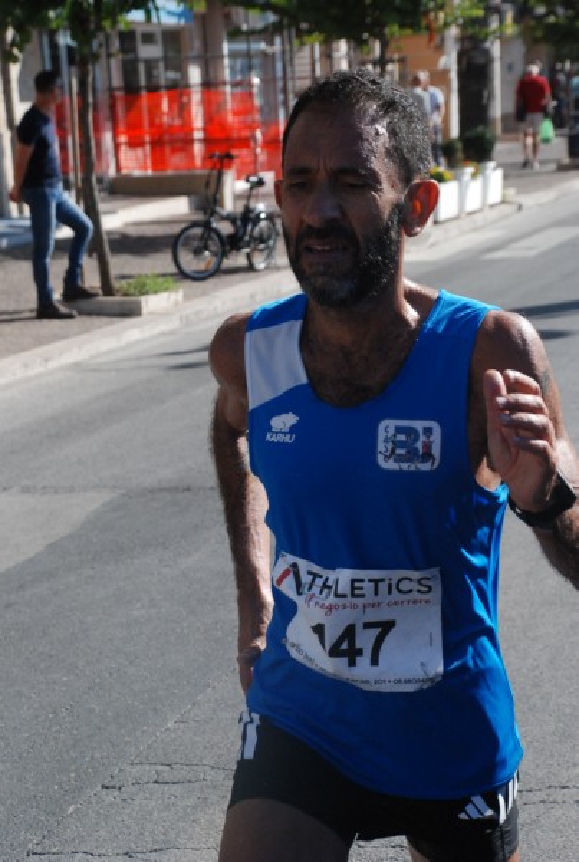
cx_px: 290
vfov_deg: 21.9
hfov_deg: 14.8
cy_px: 431
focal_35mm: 93
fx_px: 2232
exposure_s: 1/1600
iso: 1000
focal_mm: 62
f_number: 7.1
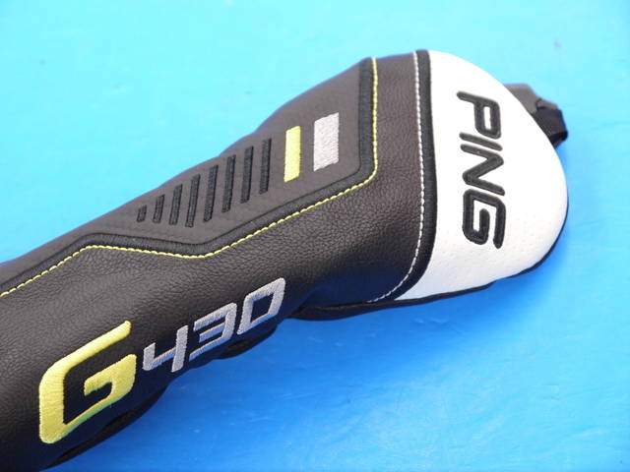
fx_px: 1420
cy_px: 236
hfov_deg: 25.0
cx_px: 315
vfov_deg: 18.9
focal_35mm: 78
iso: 800
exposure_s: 1/60
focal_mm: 39
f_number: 5.5
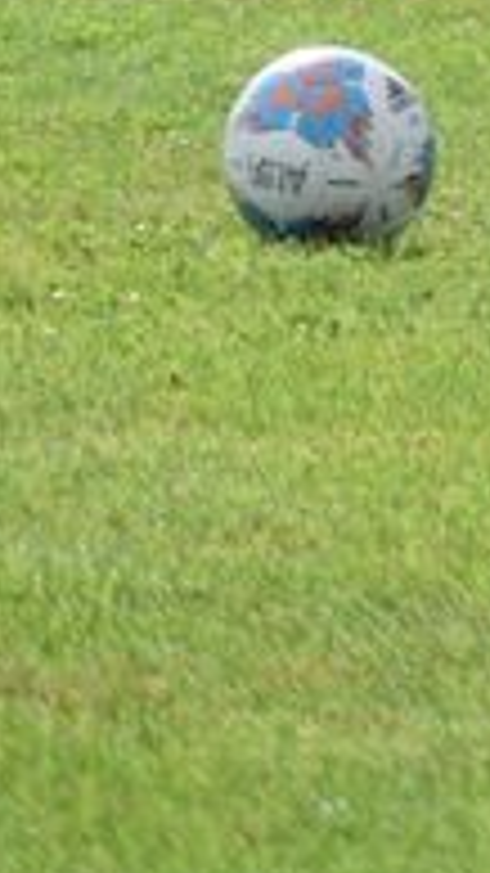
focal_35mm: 1120
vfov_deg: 1.9
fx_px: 25887
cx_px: 1196
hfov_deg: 1.1
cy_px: -477
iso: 400
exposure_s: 1/1600
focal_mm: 135
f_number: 6.3
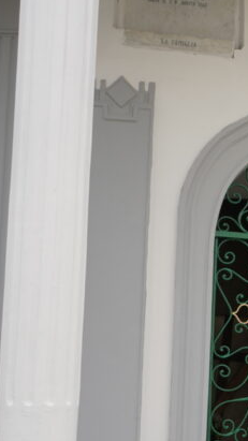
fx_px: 1100
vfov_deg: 22.4
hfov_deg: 11.6
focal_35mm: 94
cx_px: 485
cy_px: 355
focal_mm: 36
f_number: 4.5
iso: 100
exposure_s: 1/320
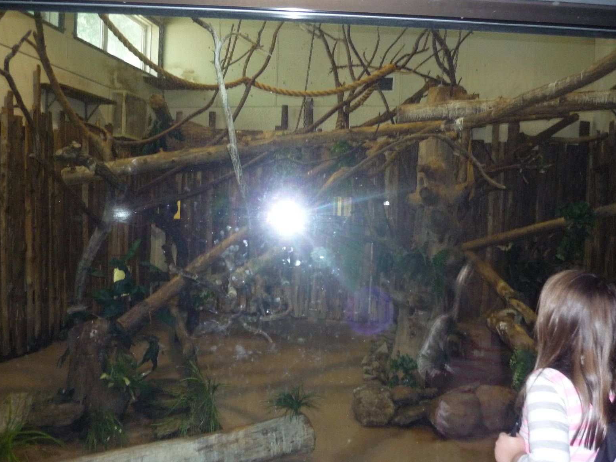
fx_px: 605
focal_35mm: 34
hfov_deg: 54.0
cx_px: 308
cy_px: 232
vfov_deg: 41.8
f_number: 2.8
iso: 400
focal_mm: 5.5
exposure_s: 1/30
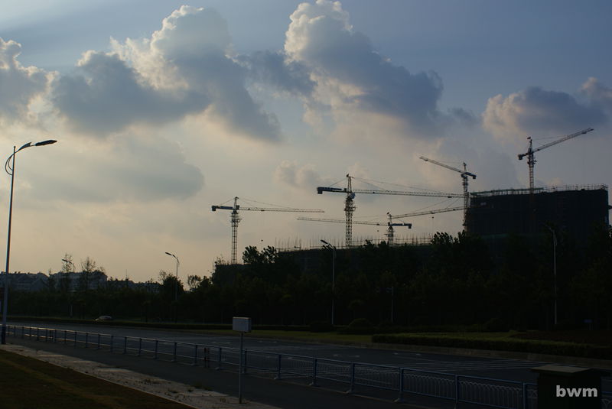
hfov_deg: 37.8
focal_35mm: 52
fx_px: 893
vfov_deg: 25.8
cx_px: 306
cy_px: 204
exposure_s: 1/250
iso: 100
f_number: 9
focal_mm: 35
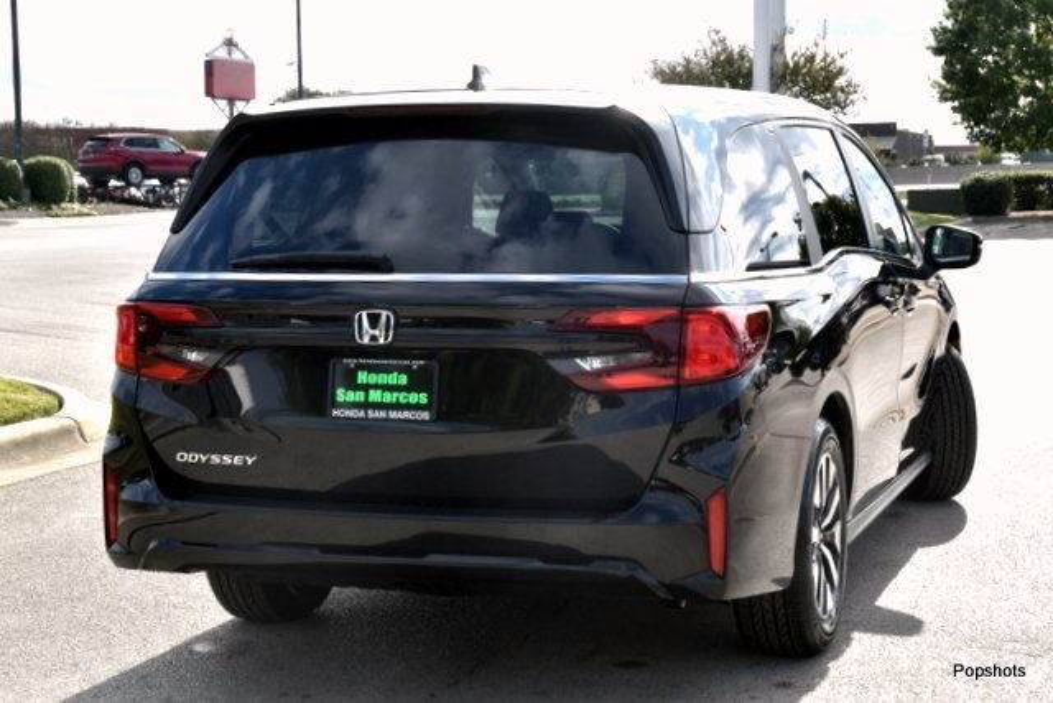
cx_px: 526
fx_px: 2019
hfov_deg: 29.2
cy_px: 352
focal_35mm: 69
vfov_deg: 19.7
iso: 200
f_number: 9
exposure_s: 1/320
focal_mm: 46
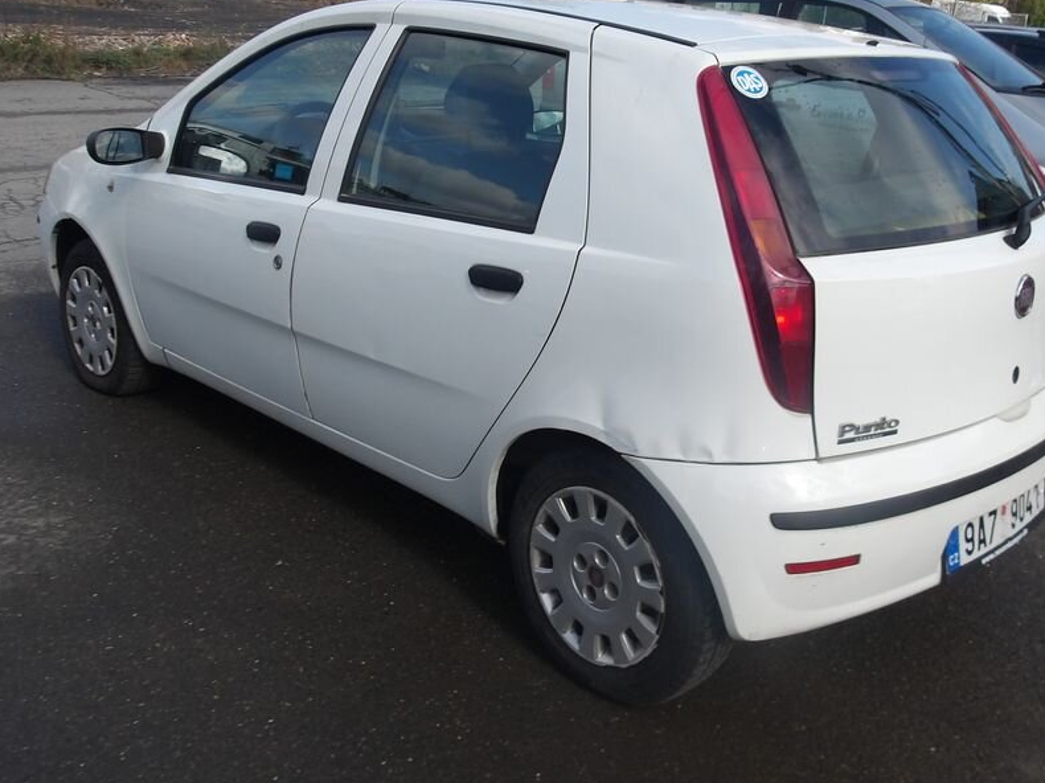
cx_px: 595
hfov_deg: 52.5
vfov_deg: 40.5
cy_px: 320
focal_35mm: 35
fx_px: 1056
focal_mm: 4.9
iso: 100
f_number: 10.4
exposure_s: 1/95
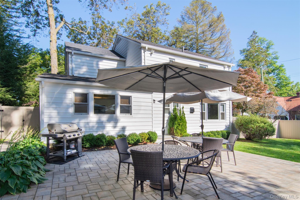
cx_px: 150
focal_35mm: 16
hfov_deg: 95.0
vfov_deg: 72.0
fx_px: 137
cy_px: 100
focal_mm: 11
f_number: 13
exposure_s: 1/160
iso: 640
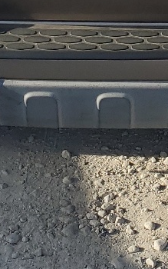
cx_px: 164
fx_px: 922
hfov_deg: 10.3
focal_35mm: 126
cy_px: -152
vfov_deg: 15.2
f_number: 1.5
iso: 50
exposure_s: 1/2000
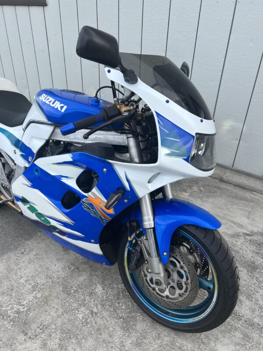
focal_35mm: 26
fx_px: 263
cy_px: 176
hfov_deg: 53.1
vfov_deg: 67.3
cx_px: 132
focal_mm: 5.7
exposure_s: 1/1361
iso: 50
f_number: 1.5
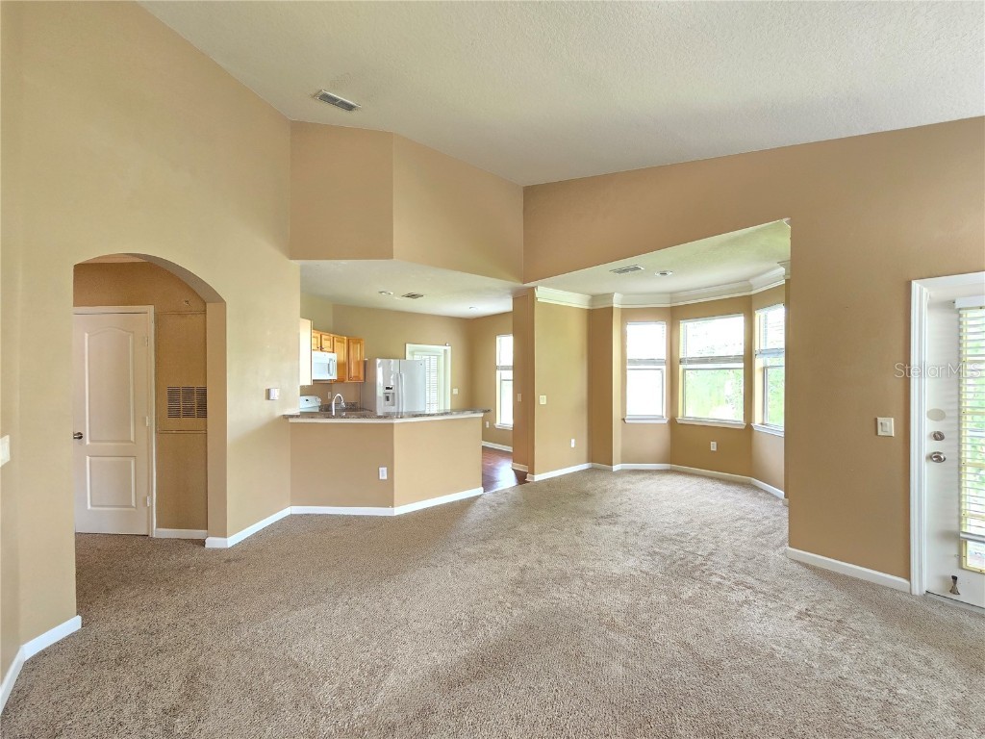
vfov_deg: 89.9
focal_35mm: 13
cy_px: 370
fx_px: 370
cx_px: 492
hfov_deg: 106.2
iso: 250
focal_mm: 2.2
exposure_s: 1/60
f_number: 2.2
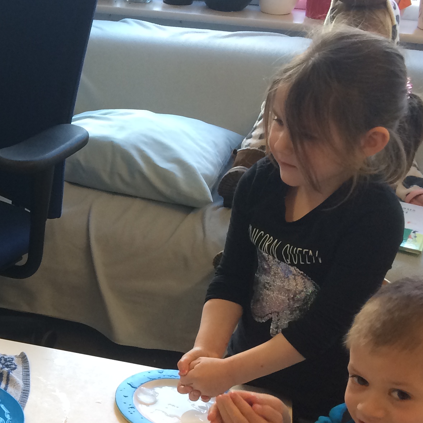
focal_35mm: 71
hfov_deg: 21.7
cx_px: -138
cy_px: 342
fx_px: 982
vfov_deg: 23.9
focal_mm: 4.15
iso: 40
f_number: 2.2
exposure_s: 1/33
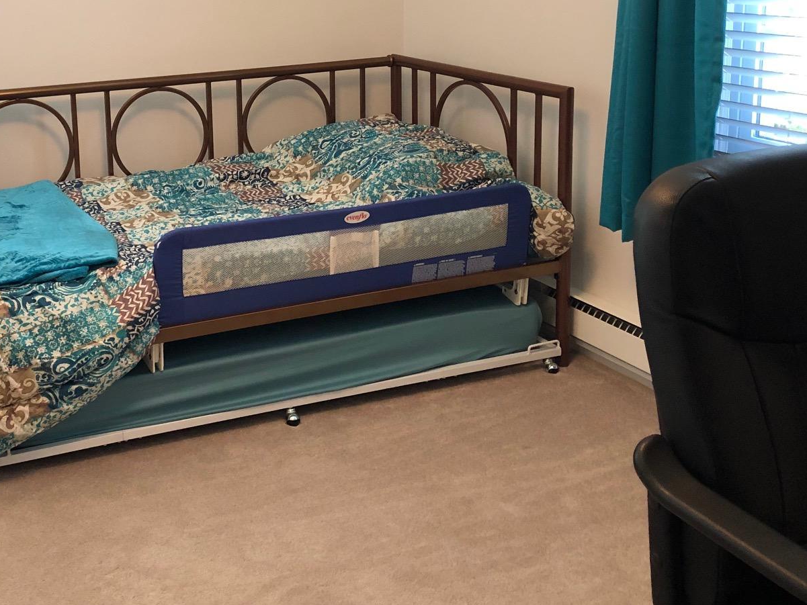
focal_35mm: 47
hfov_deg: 39.7
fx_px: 1096
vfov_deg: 30.3
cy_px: 142
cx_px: 240
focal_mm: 3.99
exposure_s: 1/15
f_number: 1.8
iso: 50
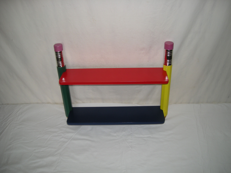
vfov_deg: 40.7
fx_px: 234
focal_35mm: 35
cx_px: 116
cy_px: 86
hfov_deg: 52.6
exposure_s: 1/54.3
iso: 50
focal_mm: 5.7
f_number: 2.8
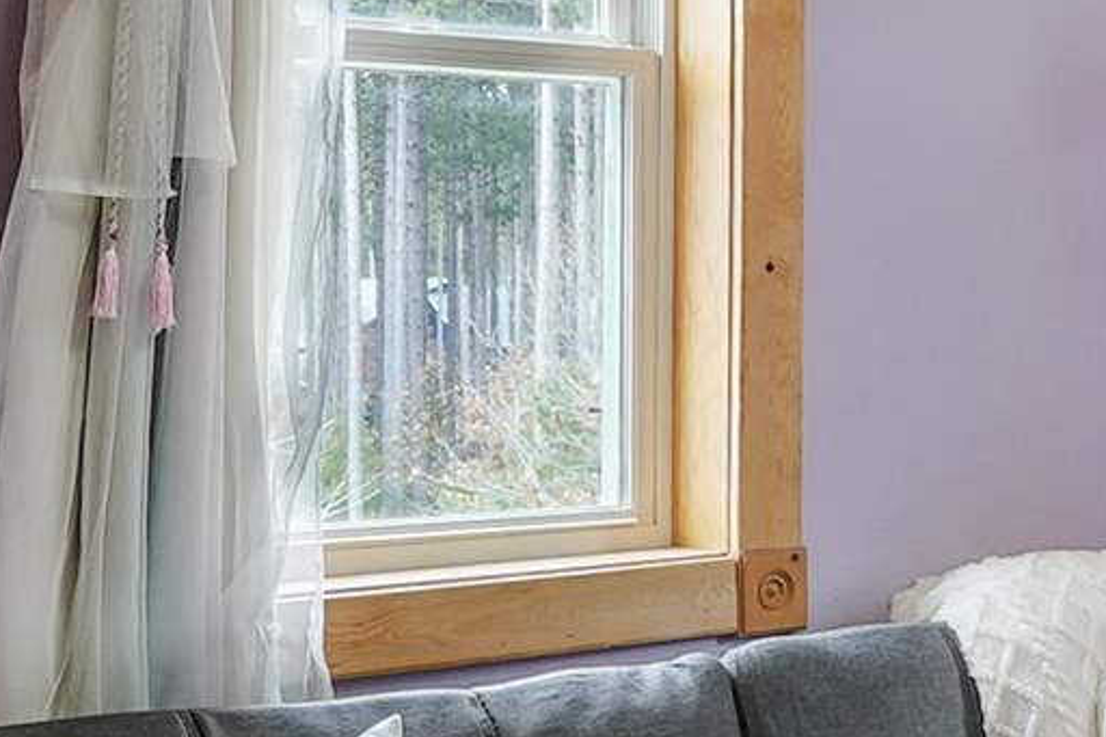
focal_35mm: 90
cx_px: 1702
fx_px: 2764
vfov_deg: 15.1
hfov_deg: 19.5
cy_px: 501
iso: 100
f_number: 8
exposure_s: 2
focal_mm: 10
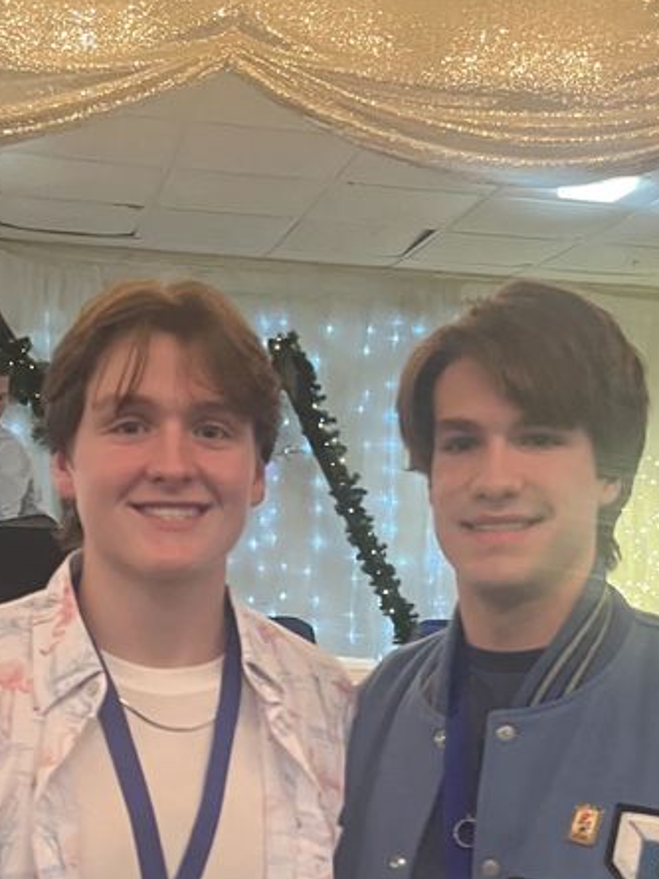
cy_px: 833
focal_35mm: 60
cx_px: 319
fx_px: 1523
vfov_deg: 30.4
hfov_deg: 24.4
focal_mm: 5.1
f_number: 1.6
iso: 500
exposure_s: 1/40
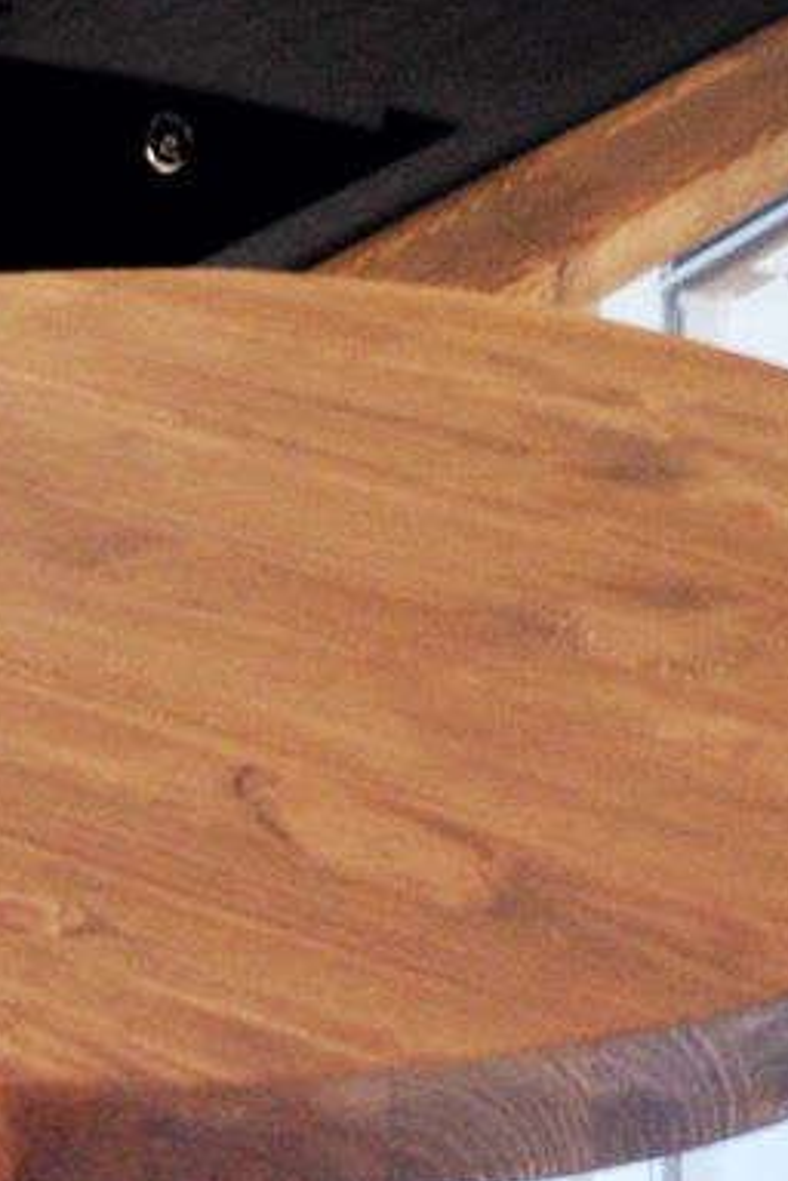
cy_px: -551
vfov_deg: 13.6
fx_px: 4695
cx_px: 123
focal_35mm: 143
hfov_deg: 9.6
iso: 64
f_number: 2.4
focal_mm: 4.12
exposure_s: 1/20
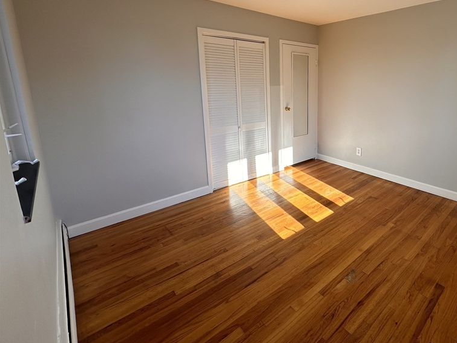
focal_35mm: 19
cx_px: 309
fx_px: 251
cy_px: 126
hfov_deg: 81.5
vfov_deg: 67.5
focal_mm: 2.22
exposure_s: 1/200
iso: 40
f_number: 2.2
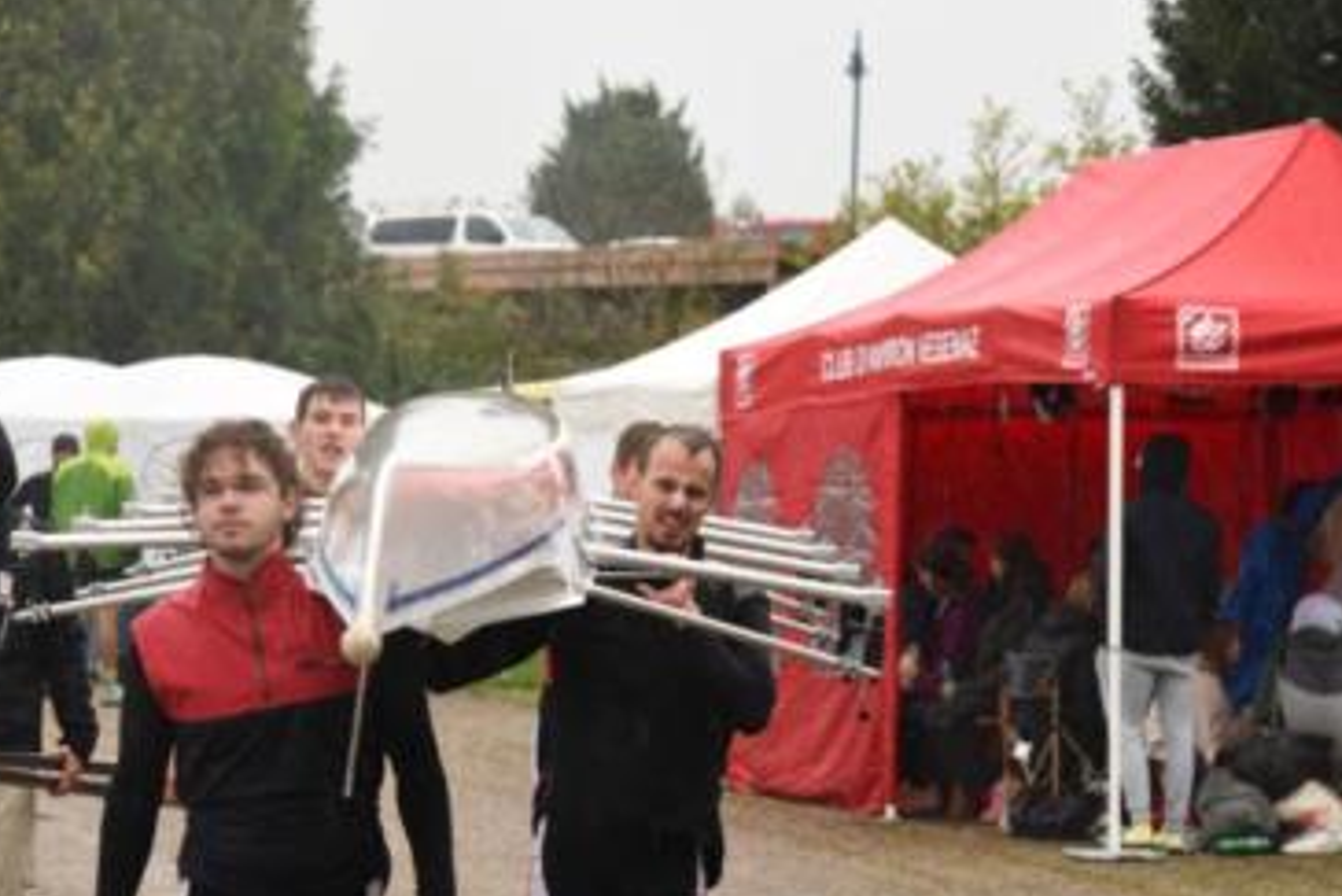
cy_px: 527
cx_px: 627
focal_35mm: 165
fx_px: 6153
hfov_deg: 12.4
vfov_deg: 8.3
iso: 800
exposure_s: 1/250
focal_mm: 120
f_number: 8
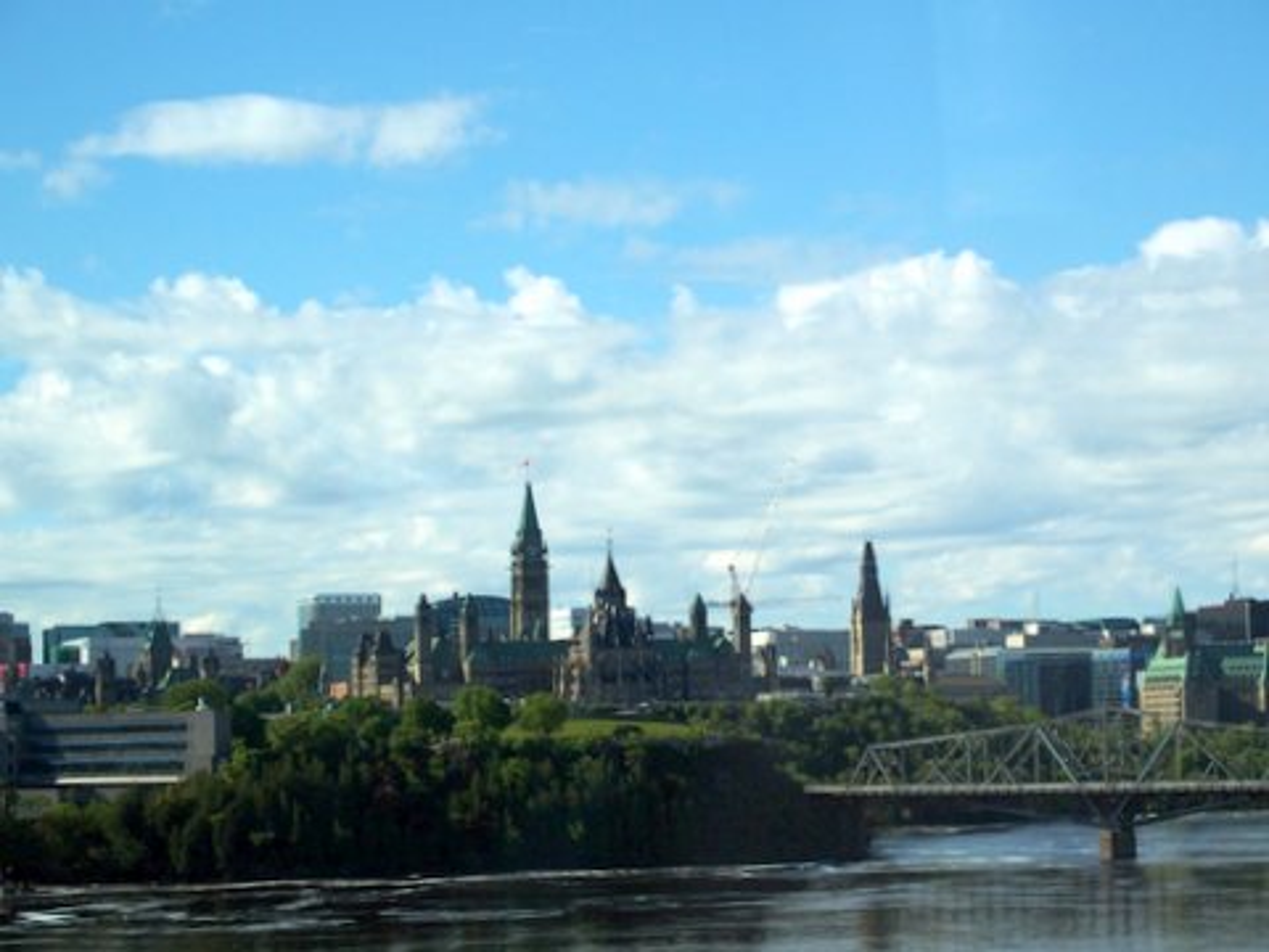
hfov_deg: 21.3
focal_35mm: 92
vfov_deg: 16.1
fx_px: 3373
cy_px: 476
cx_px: 634
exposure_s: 1/250
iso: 100
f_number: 3.5
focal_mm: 19.6
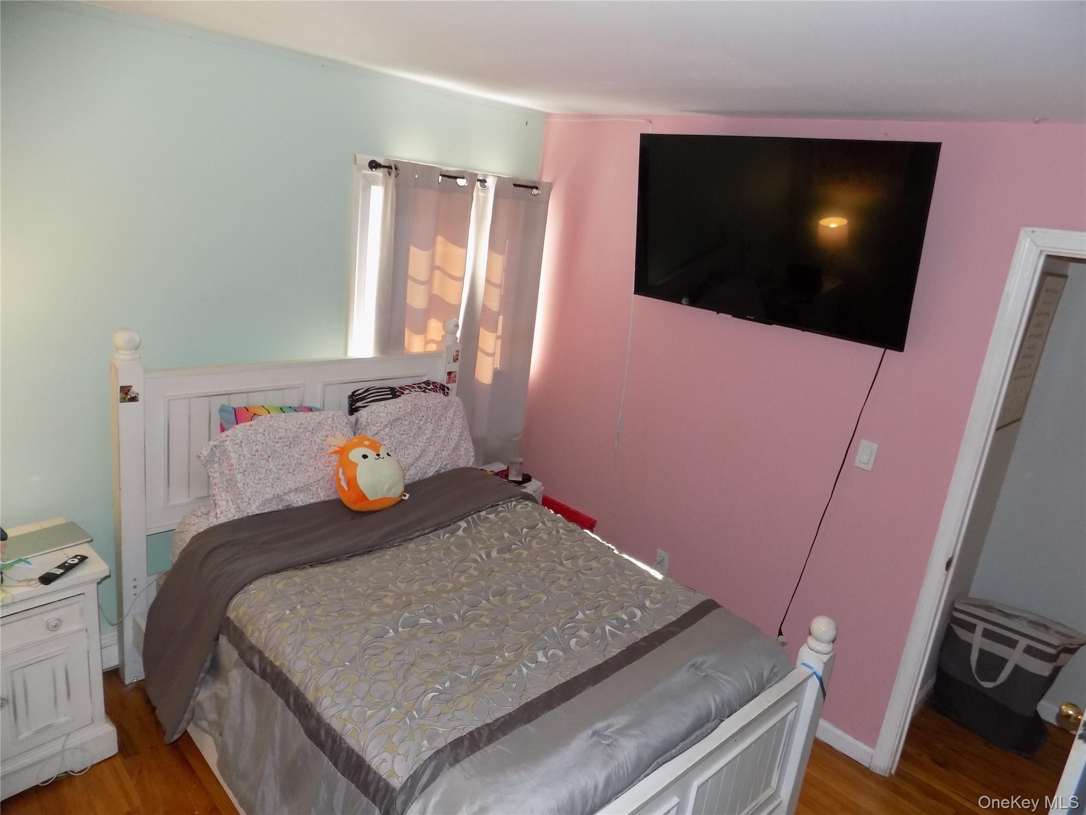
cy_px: 408
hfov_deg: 73.9
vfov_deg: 58.9
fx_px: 722
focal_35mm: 23
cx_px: 543
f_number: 3.1
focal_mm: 4
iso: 200
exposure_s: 1/30
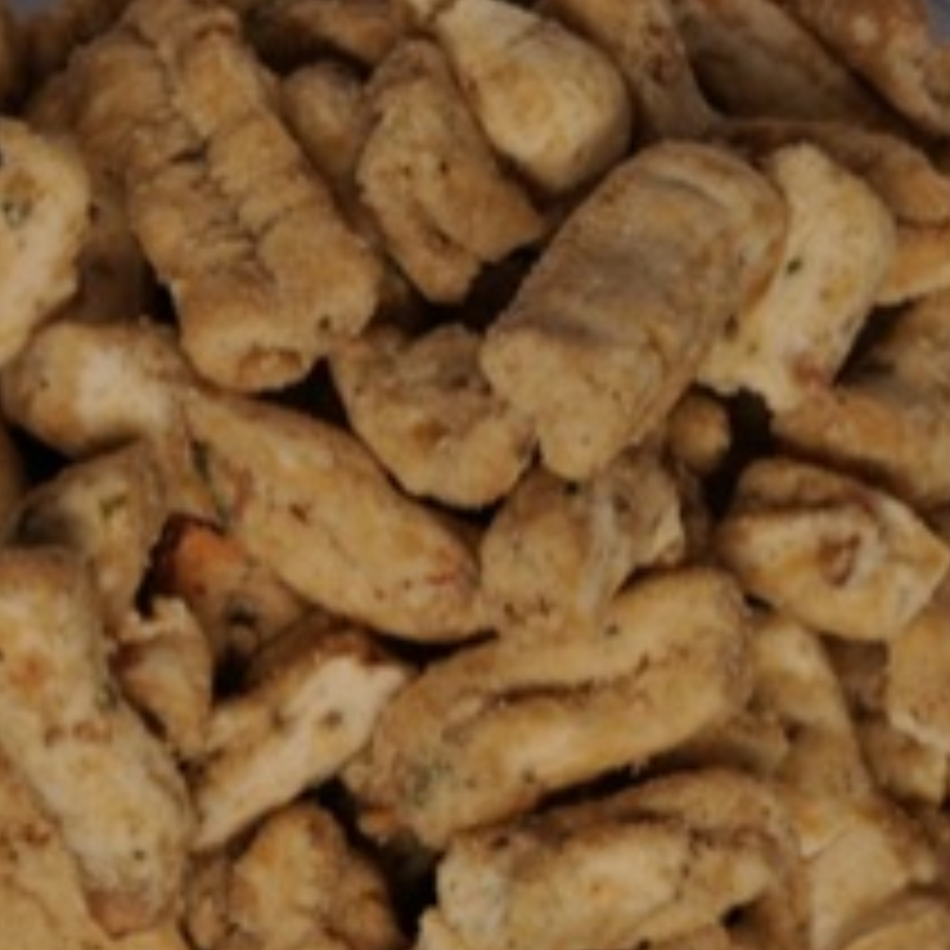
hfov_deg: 9.9
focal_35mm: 177
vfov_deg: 9.9
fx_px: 5496
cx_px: 351
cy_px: 543
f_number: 9
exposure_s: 1/200
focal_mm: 55
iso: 500
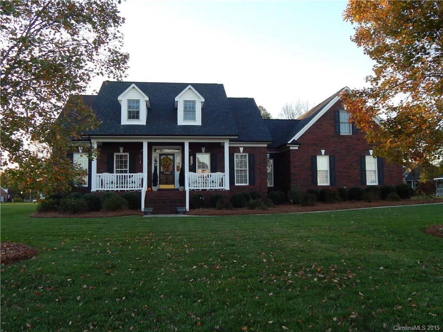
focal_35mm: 31
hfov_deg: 58.4
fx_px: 397
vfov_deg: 45.4
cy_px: 166
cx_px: 222
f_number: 3.2
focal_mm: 5.6
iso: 125
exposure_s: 1/160
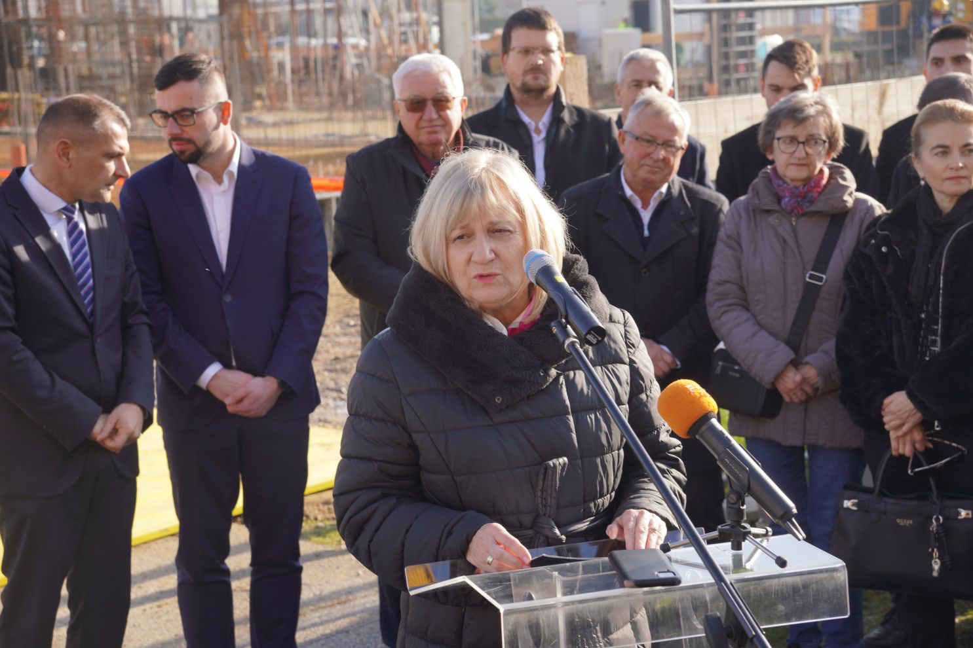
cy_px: 324
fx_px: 2027
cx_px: 486
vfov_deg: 18.2
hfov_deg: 27.0
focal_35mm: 75
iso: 100
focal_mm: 50
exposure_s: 1/200
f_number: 5
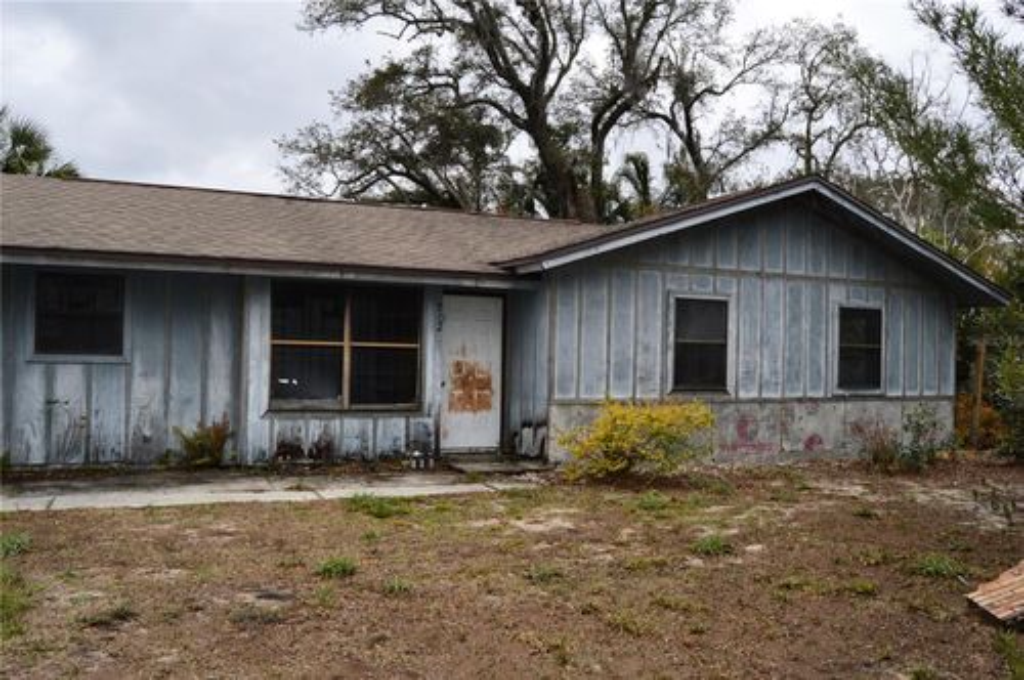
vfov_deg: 47.8
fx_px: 767
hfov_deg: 67.4
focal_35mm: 27
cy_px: 340
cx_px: 512
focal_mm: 18
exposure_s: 1/200
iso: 100
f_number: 6.3
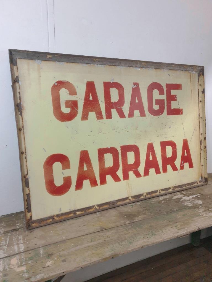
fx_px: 212
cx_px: 106
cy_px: 141
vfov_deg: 67.3
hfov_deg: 53.1
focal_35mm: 26
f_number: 1.5
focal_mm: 4.3
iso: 400
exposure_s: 1/50
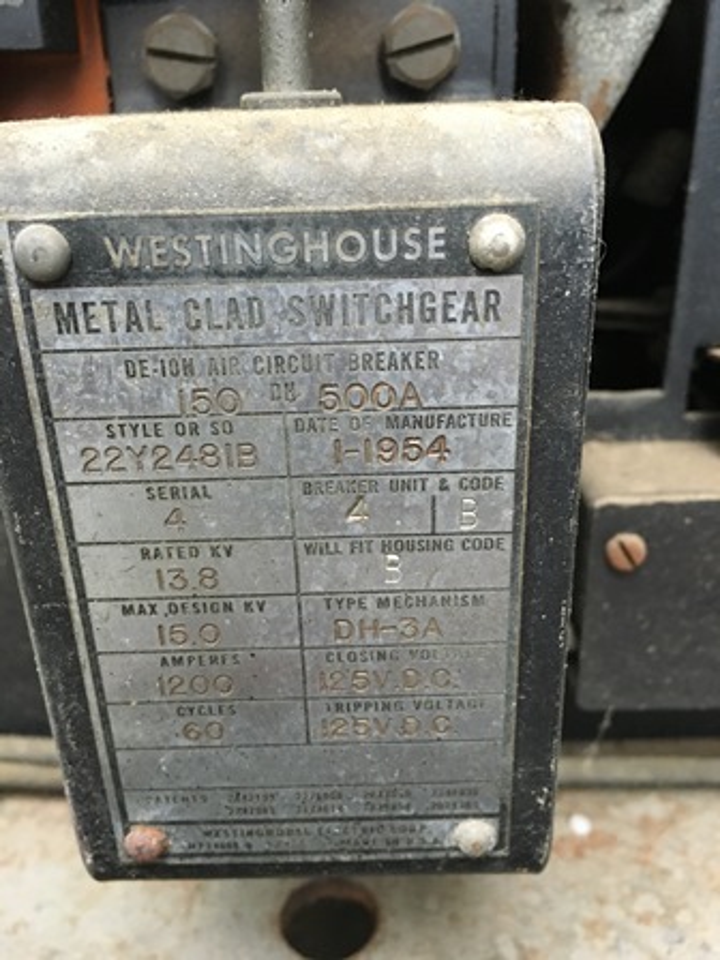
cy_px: 480
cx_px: 360
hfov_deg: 48.2
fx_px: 804
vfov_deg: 61.7
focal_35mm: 29
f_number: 2.2
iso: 160
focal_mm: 4.15
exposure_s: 1/30
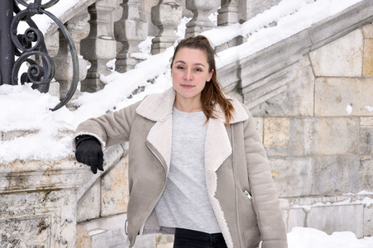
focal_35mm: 58
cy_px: 124
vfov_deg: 23.3
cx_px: 186
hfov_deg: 34.5
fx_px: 600
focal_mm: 58
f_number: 10
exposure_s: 1/160
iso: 500
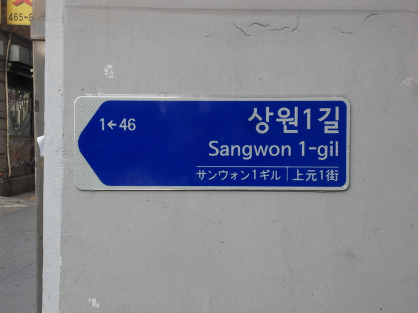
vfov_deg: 21.0
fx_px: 845
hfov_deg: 27.8
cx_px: 209
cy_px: 156
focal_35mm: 70
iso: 160
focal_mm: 12.3
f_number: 5.1
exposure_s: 1/45
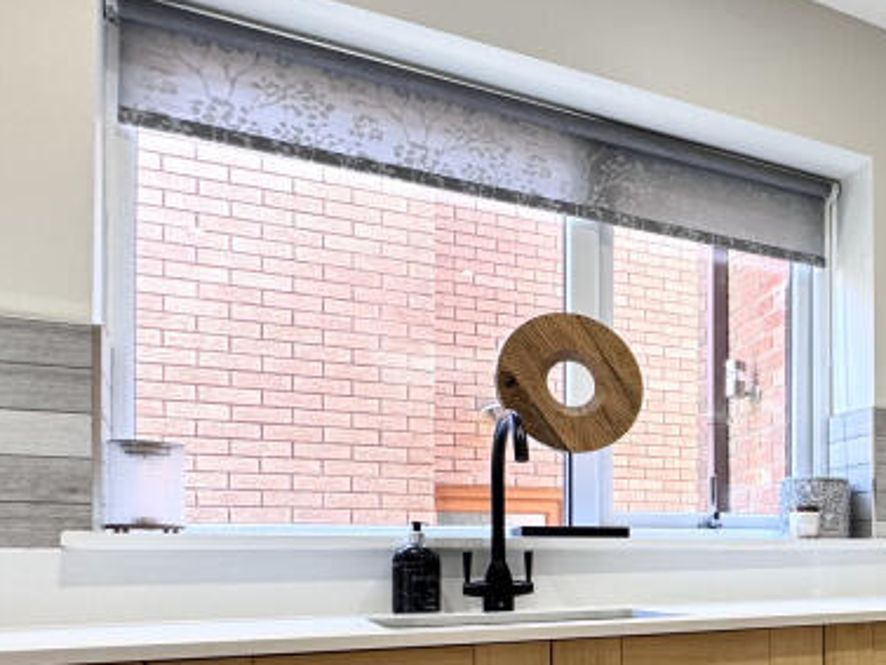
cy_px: 555
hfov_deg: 39.4
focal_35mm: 38
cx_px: 989
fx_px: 973
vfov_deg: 36.2
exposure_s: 1/100
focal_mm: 2.22
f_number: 2.2
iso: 160
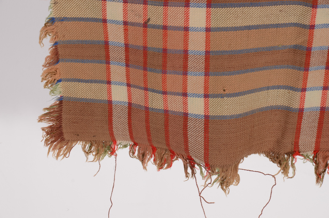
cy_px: 109
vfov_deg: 8.7
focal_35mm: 158
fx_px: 1436
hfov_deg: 13.1
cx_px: 164
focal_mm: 105
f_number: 11
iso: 125
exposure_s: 1/80
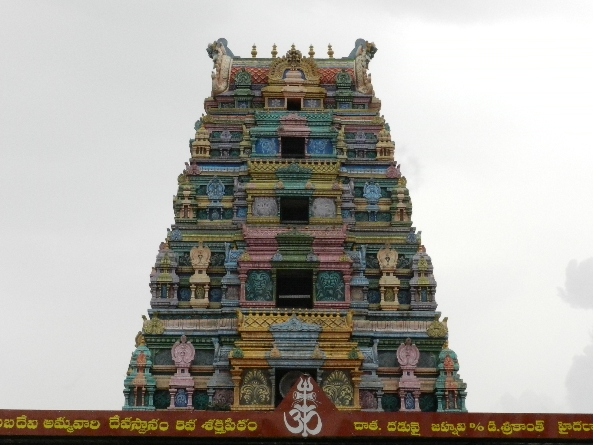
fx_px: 1028
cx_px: 296
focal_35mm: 60
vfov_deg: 24.4
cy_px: 222
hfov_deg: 32.2
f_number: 8
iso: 1600
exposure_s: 1/1000
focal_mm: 10.7
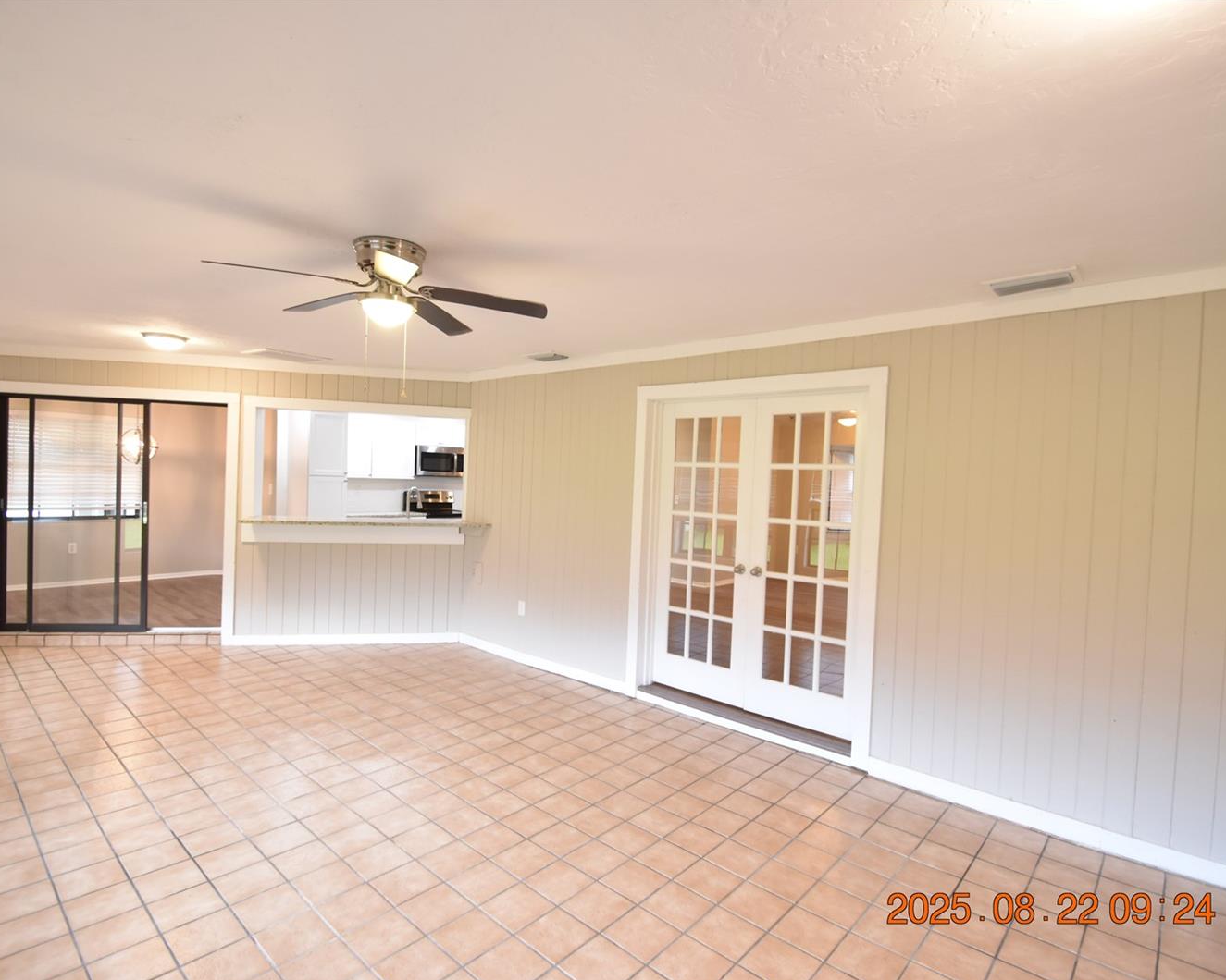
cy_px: 490
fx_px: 617
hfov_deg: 89.6
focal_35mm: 17
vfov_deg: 77.0
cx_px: 614
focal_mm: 10
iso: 800
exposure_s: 1/30
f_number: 3.5
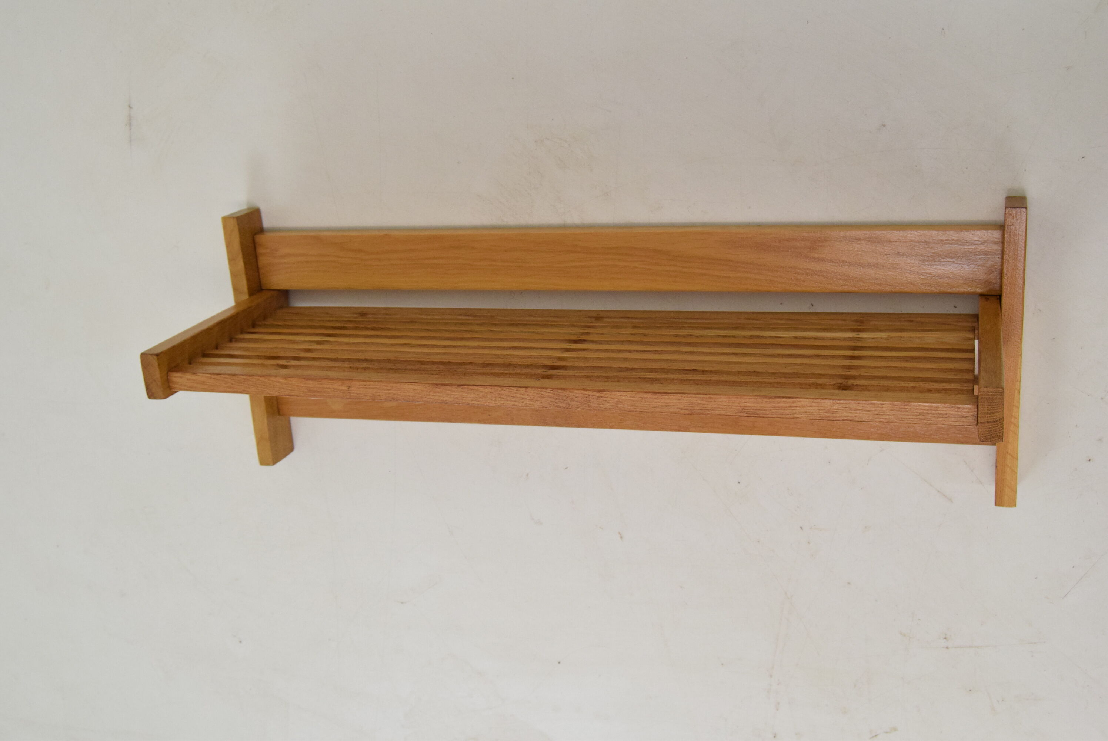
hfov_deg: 46.4
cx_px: 554
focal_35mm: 42
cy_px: 370
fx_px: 1294
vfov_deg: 31.9
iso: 1600
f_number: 8
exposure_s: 1/250
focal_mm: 28
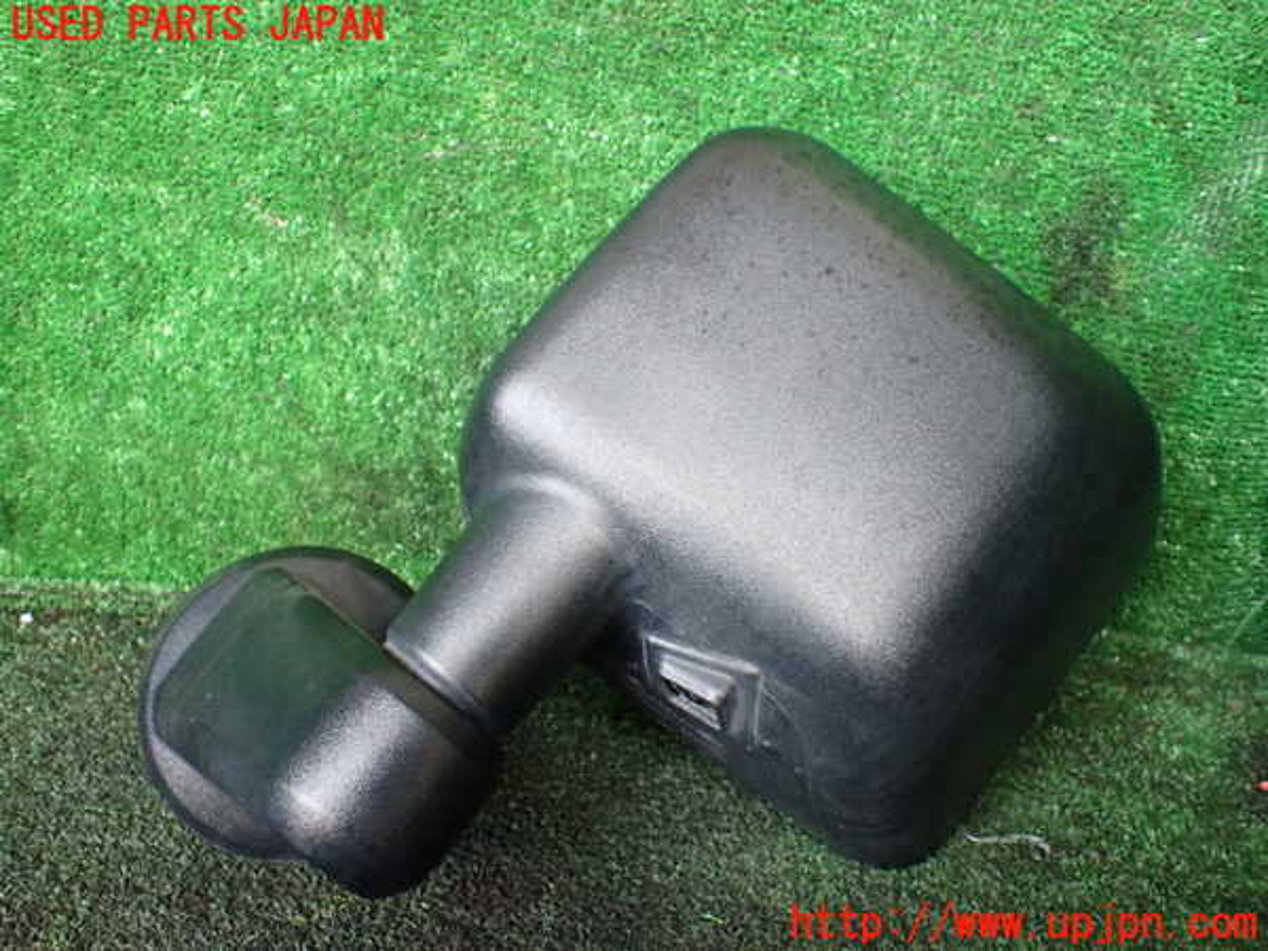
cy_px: 476
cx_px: 634
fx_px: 1099
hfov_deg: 60.0
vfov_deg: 46.8
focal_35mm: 30
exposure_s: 1/100
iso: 800
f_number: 2.3
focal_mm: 5.4
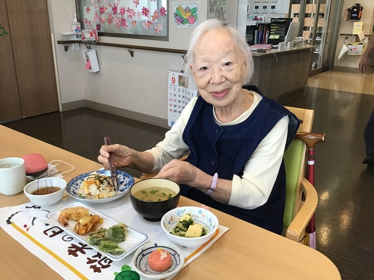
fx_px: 335
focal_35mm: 31
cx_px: 187
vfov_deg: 45.4
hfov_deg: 58.4
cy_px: 140
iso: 32
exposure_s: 1/30
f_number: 2.4
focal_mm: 3.3
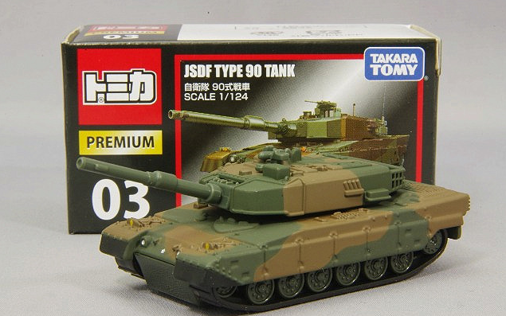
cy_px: 163
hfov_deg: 18.1
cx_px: 253
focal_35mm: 115
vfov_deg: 11.4
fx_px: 1586
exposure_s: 1
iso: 400
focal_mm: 75
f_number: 32
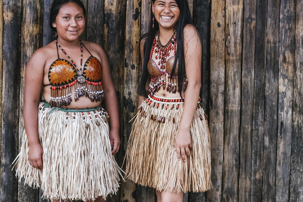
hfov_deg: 37.3
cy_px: 67
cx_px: 115
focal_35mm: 53
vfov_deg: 25.4
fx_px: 446
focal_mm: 23
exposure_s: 1/250
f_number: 4
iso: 160
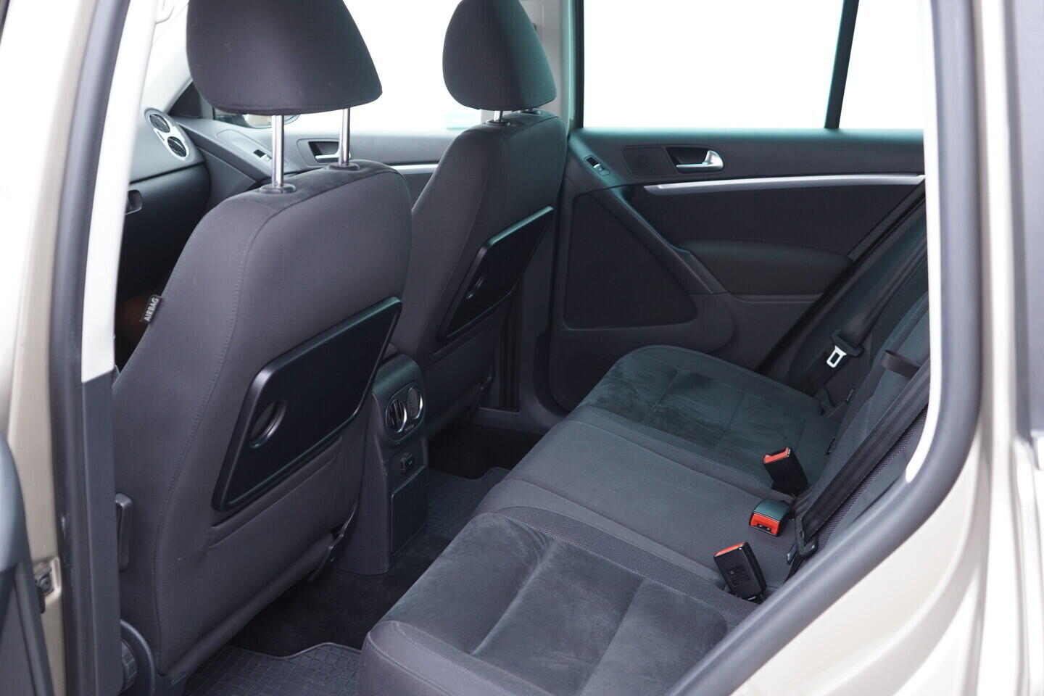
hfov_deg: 53.1
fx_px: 1044
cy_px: 348
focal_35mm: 36
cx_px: 522
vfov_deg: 36.9
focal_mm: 24
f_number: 2.8
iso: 500
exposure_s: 1/40
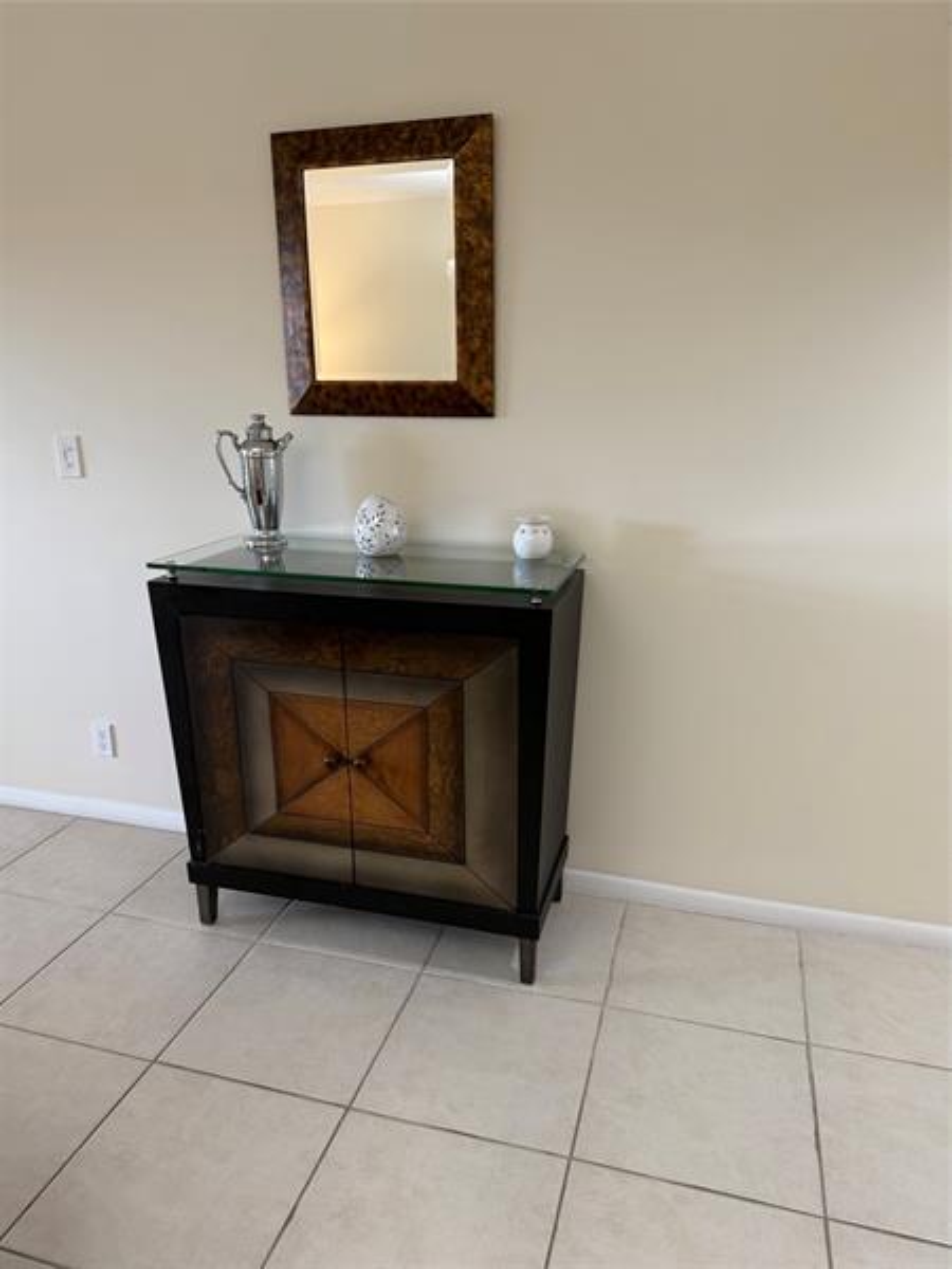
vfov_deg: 71.6
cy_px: 634
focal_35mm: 24
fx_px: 880
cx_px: 476
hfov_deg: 56.8
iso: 125
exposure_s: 1/60
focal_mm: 6.76
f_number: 1.78
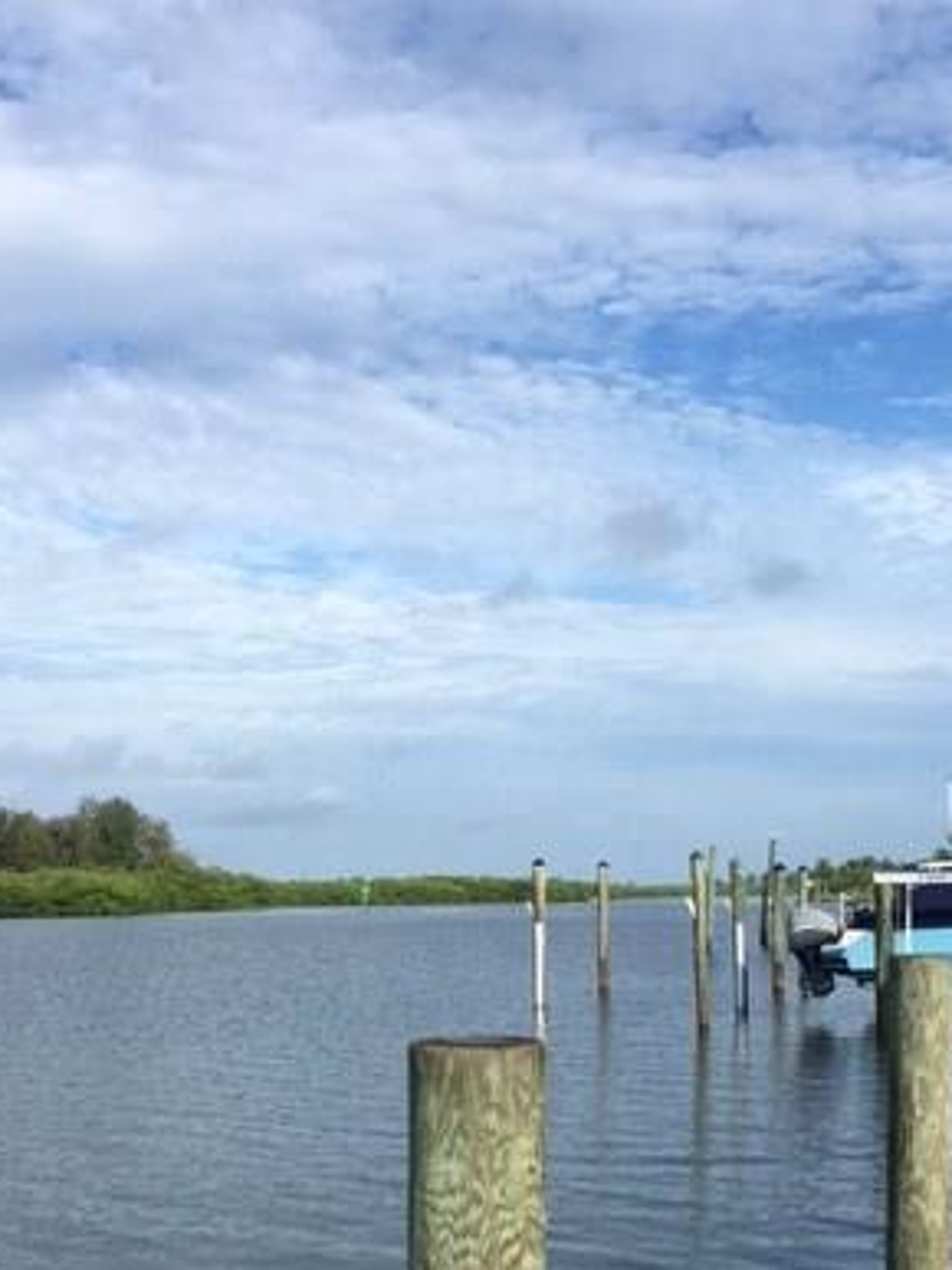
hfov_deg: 30.2
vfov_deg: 38.8
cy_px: 919
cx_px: 453
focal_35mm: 48
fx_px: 1761
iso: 25
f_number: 2.2
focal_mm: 4.15
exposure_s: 1/1425
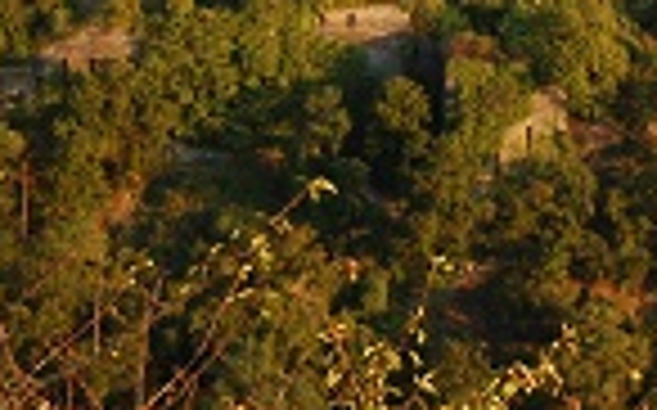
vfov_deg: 5.1
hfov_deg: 8.1
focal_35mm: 254
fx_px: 4544
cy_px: -322
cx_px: 1004
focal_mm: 38
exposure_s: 1/100
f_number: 5
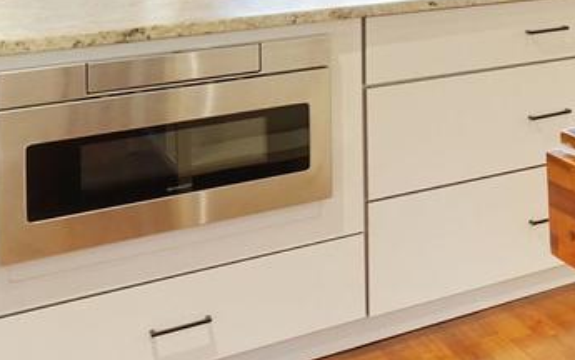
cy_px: -143
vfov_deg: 17.6
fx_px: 1066
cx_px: 1112
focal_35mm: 68
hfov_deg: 19.5
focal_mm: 16
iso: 1250
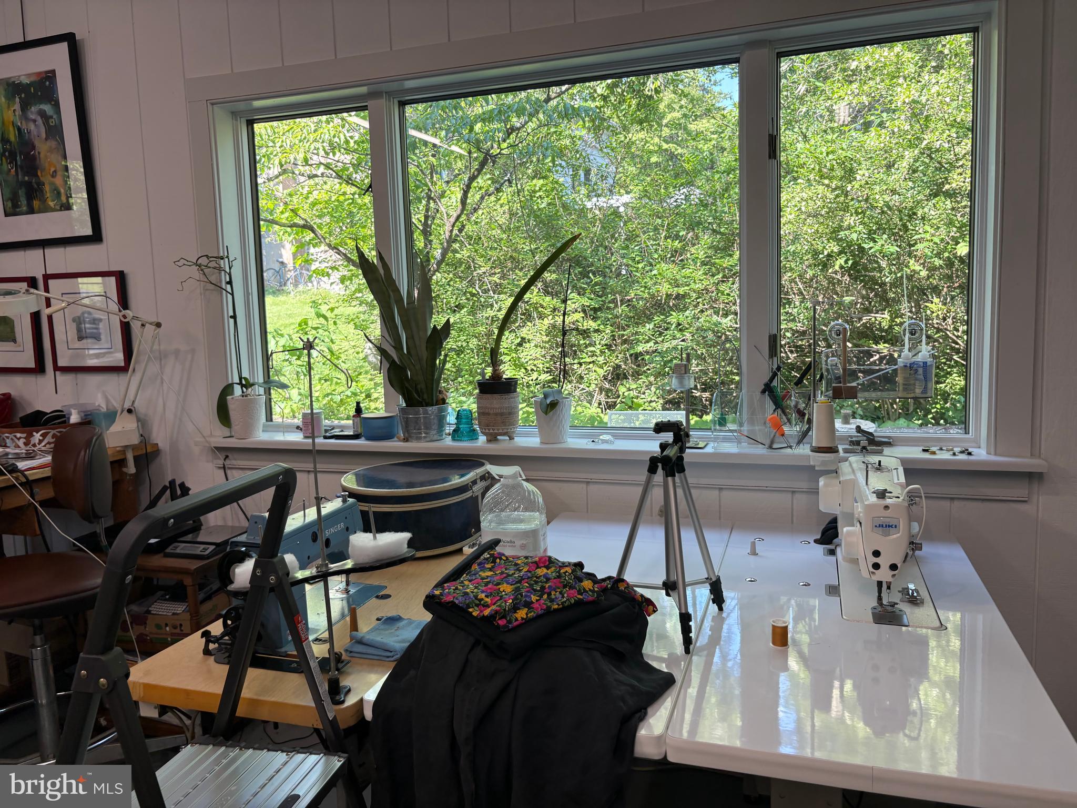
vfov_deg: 53.1
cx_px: 538
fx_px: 809
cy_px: 404
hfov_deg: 67.3
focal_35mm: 26
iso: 40
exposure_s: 1/120
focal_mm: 5.96
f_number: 1.6
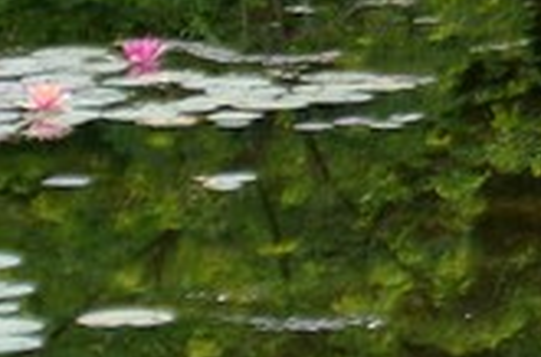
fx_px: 8197
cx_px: 1357
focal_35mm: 547
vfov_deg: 2.5
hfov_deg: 3.7
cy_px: -460
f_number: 4
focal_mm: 50
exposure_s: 1/200
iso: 100
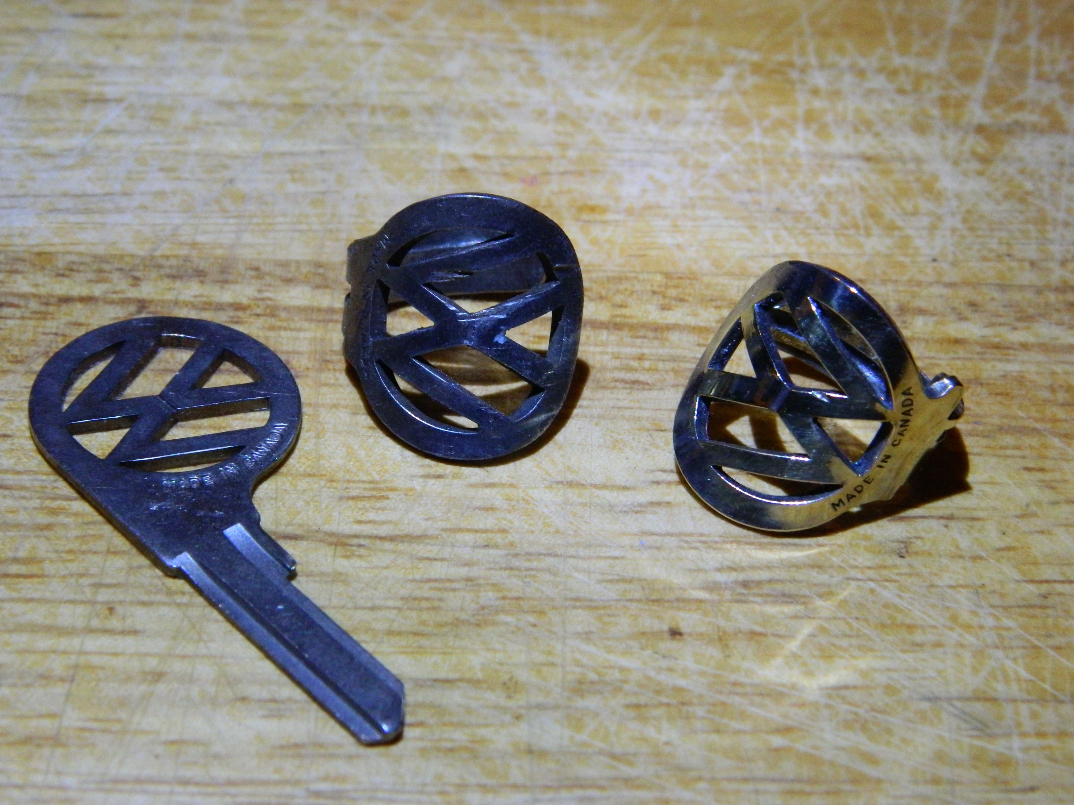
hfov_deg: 27.8
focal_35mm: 70
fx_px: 2172
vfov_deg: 21.0
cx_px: 537
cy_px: 402
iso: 400
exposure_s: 1/15
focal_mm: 12.6
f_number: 4
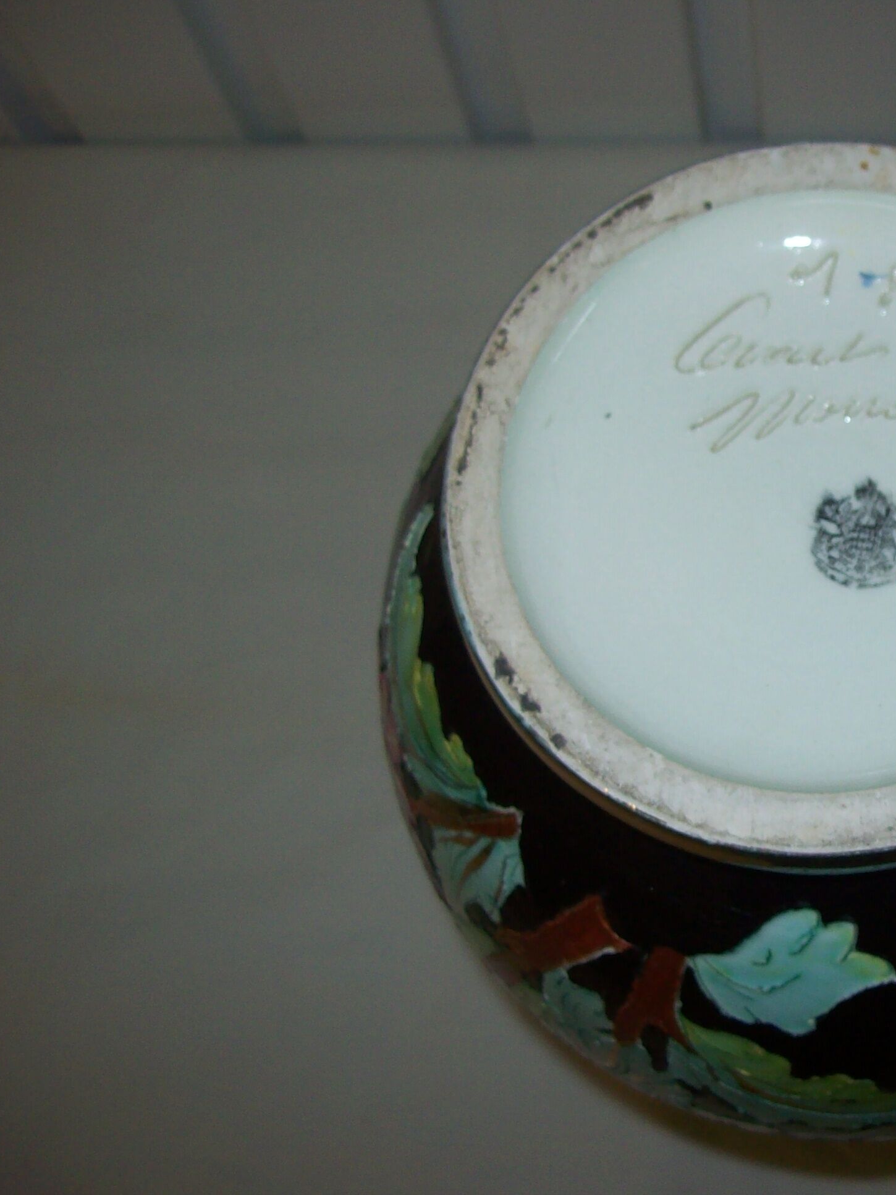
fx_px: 1830
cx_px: 855
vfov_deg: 36.2
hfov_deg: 26.3
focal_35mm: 53
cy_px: 609
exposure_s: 1/64
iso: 80
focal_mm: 6
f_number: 2.7
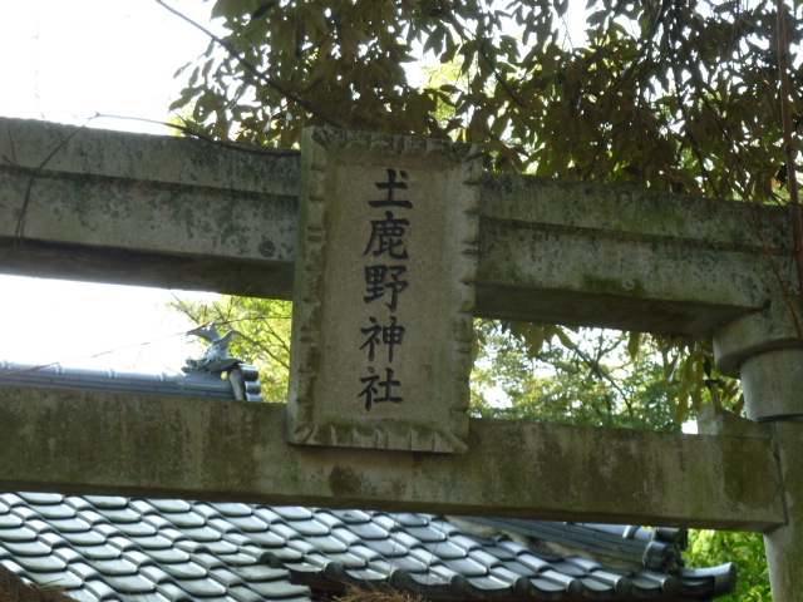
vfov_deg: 14.2
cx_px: 402
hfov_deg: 18.9
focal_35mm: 104
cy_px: 301
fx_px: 2413
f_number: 4.3
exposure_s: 1/50
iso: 100
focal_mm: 17
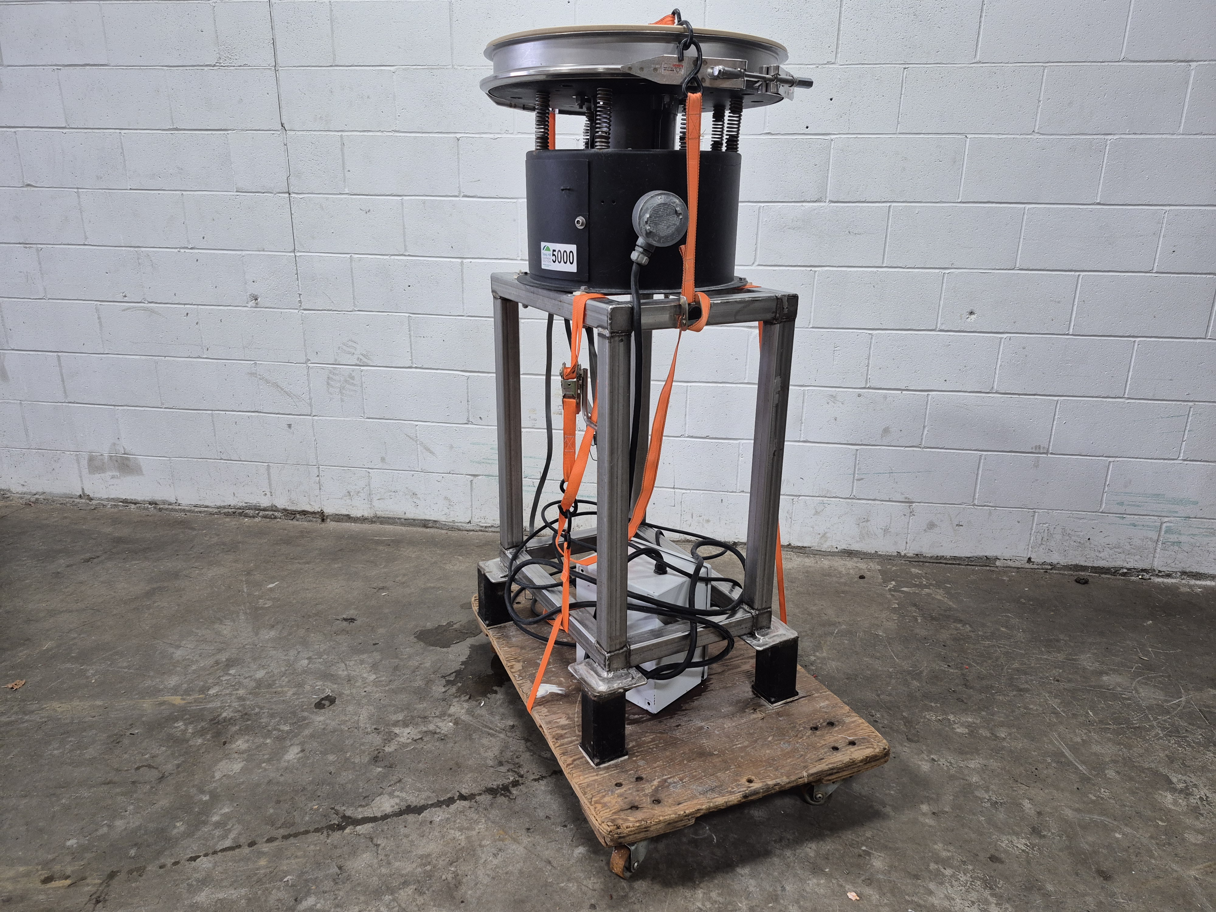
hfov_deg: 73.9
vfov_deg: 58.9
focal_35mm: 23
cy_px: 456
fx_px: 808
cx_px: 608
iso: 250
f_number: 1.8
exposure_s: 1/120
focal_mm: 5.4
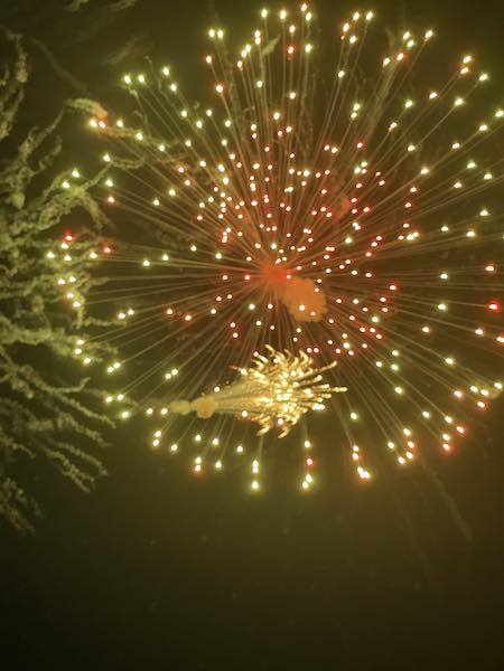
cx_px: 252
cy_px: 336
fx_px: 1242
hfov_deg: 22.9
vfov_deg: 30.3
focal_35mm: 64
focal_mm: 7.5
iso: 400
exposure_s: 1/39
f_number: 2.2
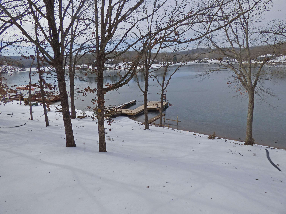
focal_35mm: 20
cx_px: 143
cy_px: 107
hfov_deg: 81.7
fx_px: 165
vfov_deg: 66.0
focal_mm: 3.58
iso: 100
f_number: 3.5
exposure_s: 1/2000
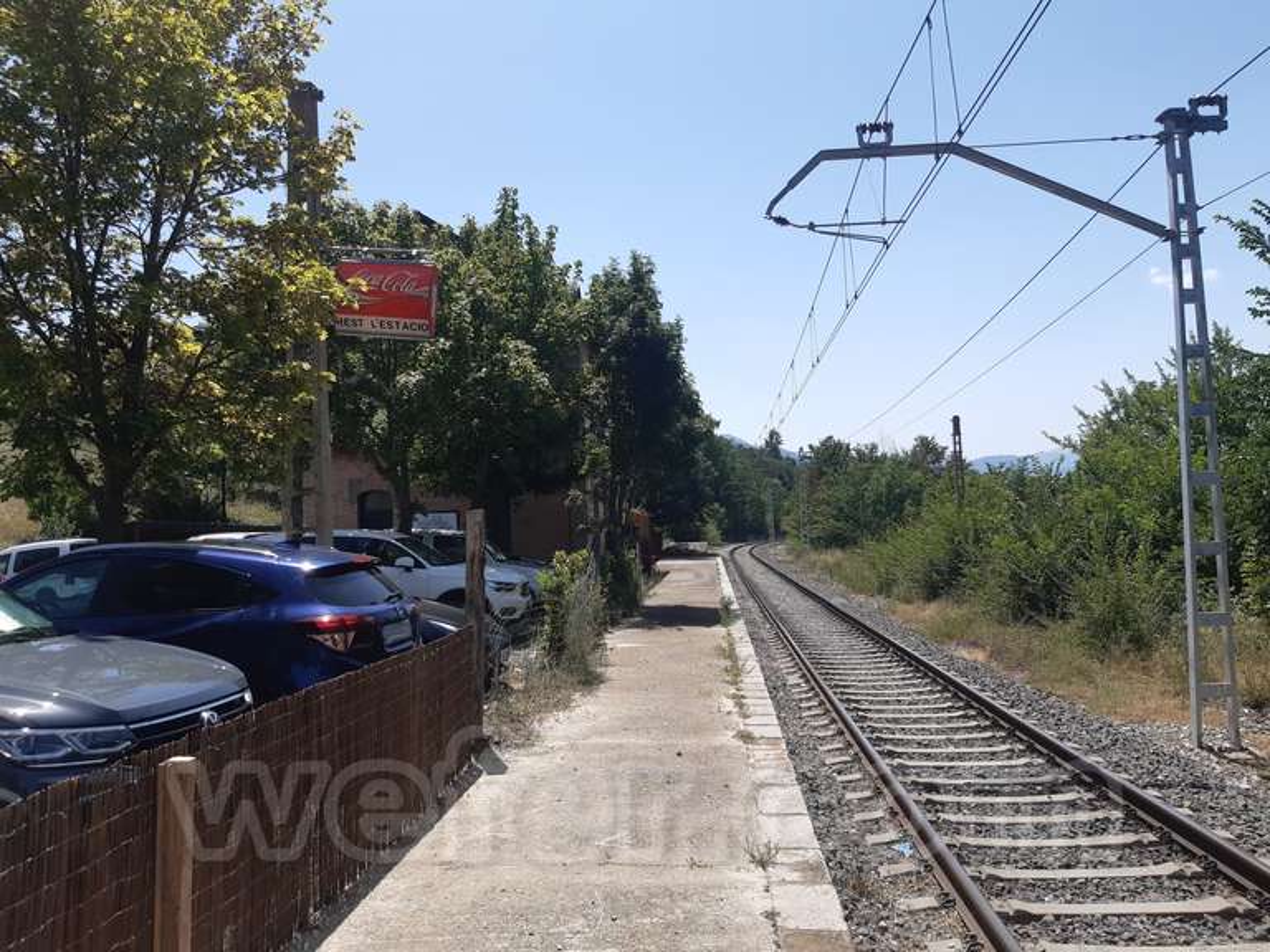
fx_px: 954
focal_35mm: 26
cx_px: 635
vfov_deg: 53.1
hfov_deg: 67.3
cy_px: 476
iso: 40
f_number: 1.7
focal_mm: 3.92
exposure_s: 1/2004
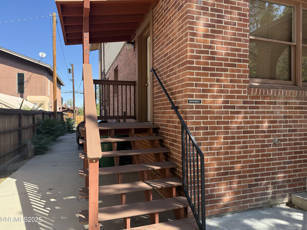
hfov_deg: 71.6
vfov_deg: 56.8
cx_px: 154
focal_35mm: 24
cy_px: 115
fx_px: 213
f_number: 1.78
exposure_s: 1/1410
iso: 100
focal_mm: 6.76
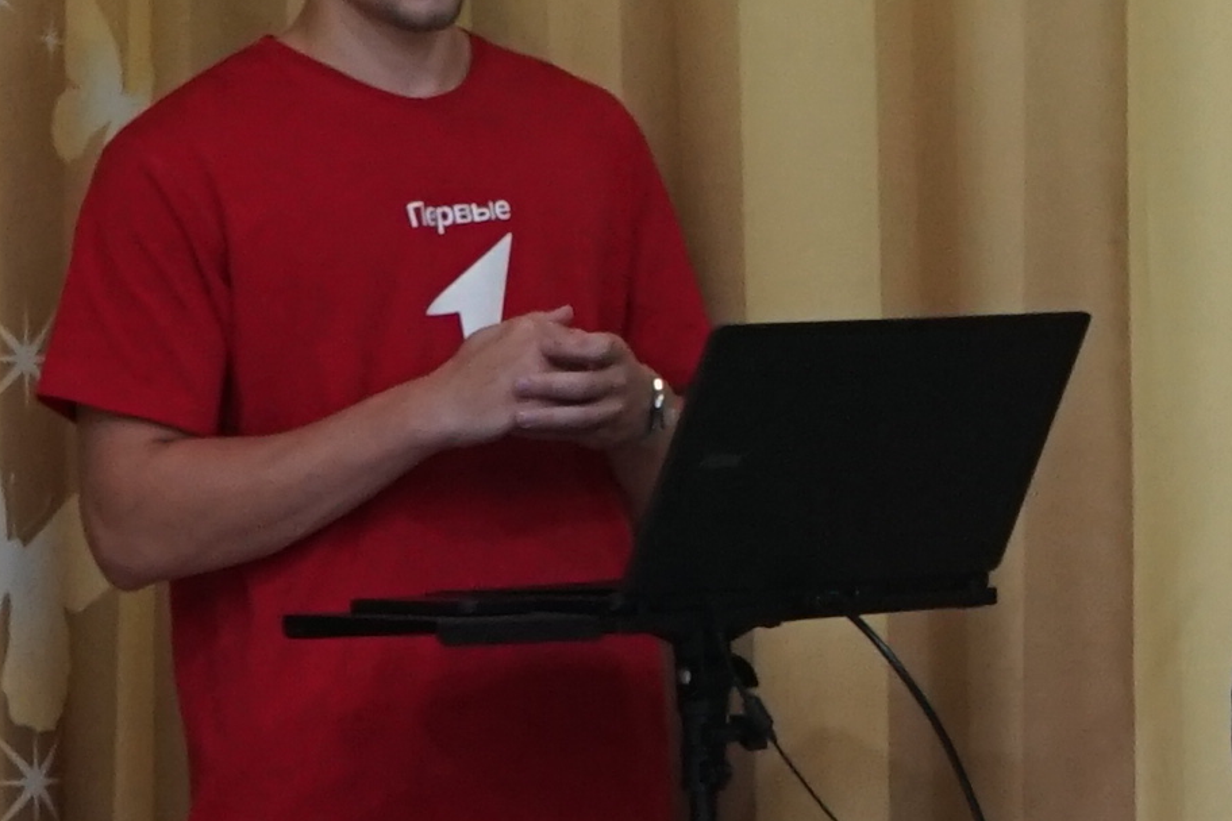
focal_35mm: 217
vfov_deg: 6.3
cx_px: 2201
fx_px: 7426
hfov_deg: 9.1
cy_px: 446
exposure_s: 1/160
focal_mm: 33
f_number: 4
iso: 1000
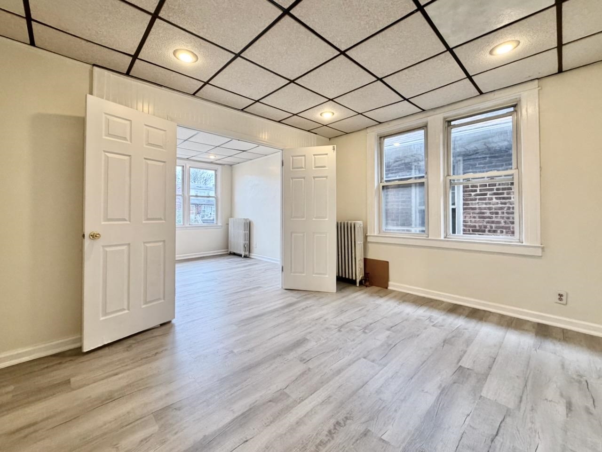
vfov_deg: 85.7
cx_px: 301
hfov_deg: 102.1
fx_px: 243
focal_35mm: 14
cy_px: 226
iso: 200
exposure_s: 1/120
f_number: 2.2
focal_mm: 2.22
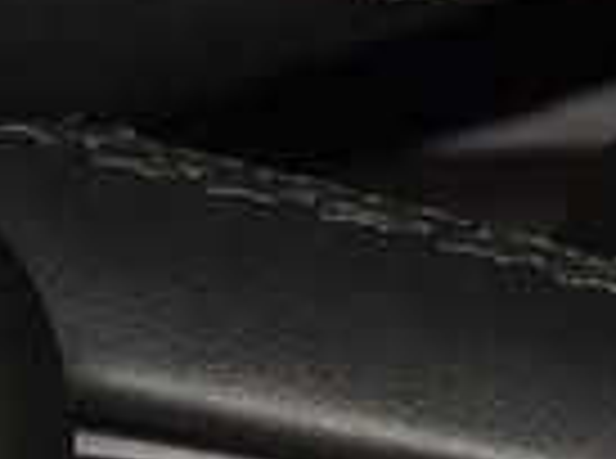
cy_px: 605
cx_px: 567
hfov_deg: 4.2
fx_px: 8395
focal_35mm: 473
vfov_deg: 3.1
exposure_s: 1/125
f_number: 8
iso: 100
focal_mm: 70
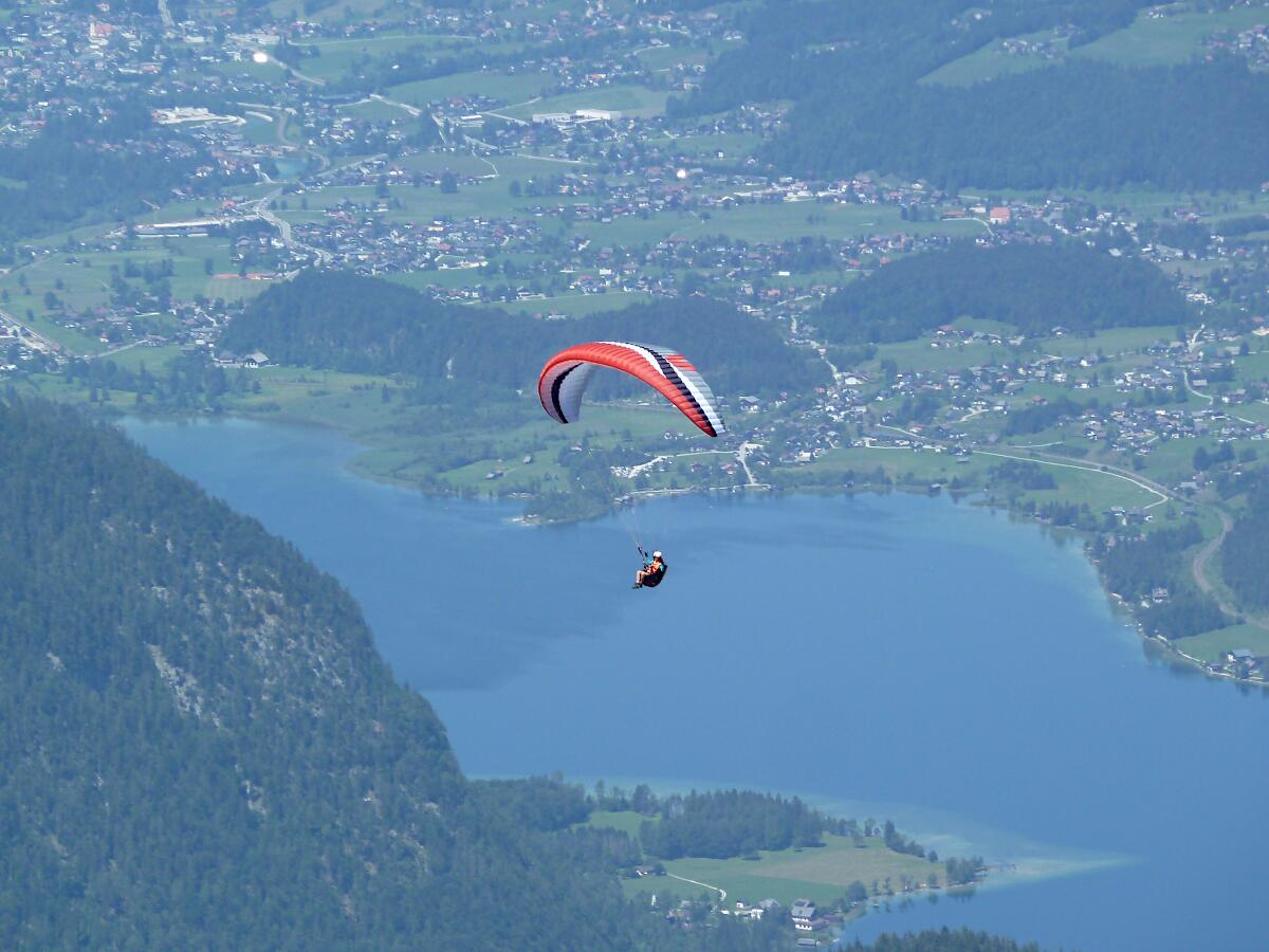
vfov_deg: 6.6
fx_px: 8248
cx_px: 634
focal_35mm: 225
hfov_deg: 8.8
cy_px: 476
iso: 80
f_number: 4.6
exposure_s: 1/400
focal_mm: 37
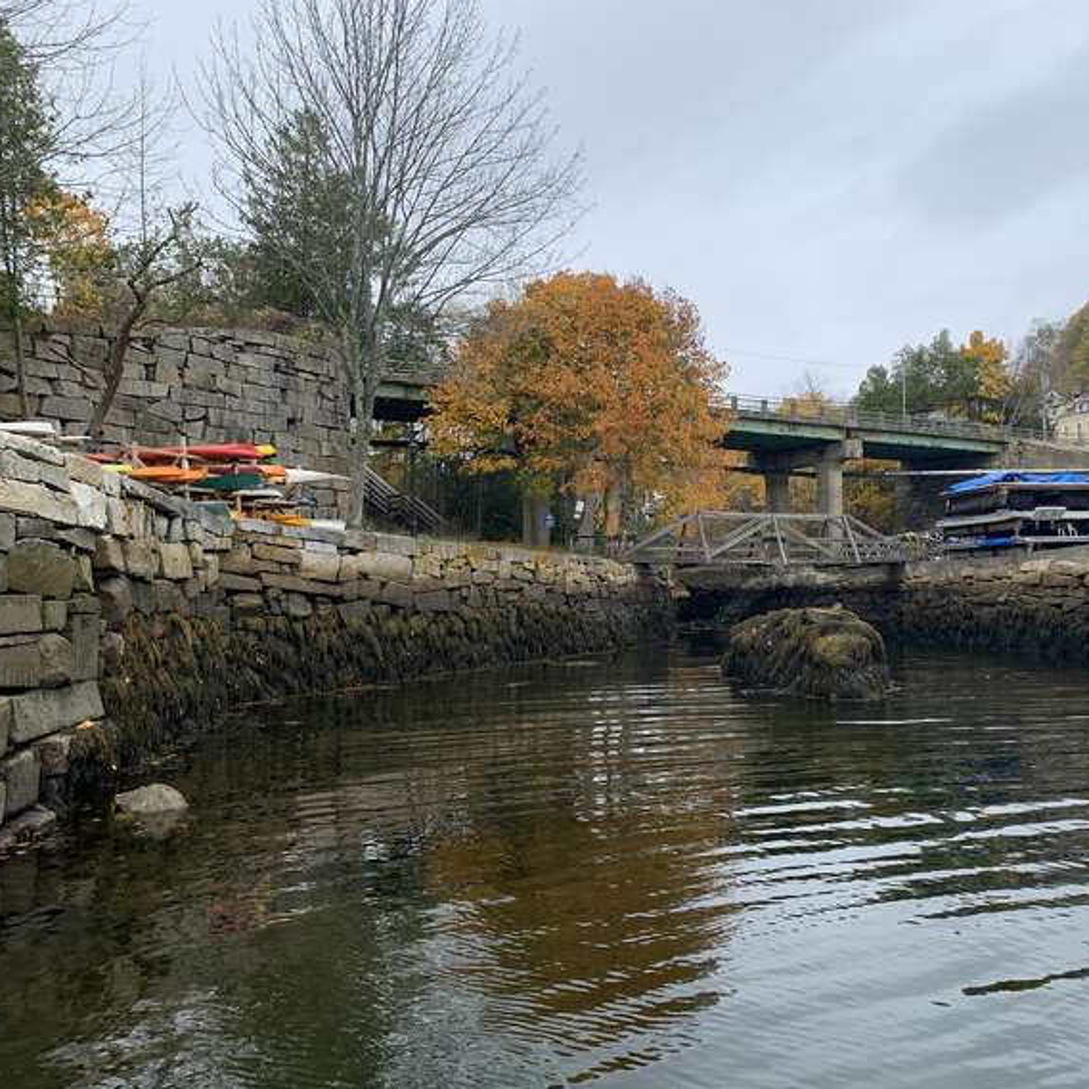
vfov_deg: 52.5
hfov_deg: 51.7
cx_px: 714
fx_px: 1103
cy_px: 545
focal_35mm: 31
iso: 25
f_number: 1.8
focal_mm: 4.25
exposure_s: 1/687
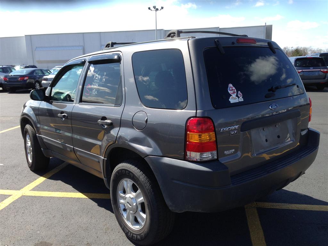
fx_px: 313
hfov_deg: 55.4
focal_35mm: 33
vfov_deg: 42.9
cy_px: 123
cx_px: 164
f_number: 2.4
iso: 50
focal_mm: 4.13
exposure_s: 1/742
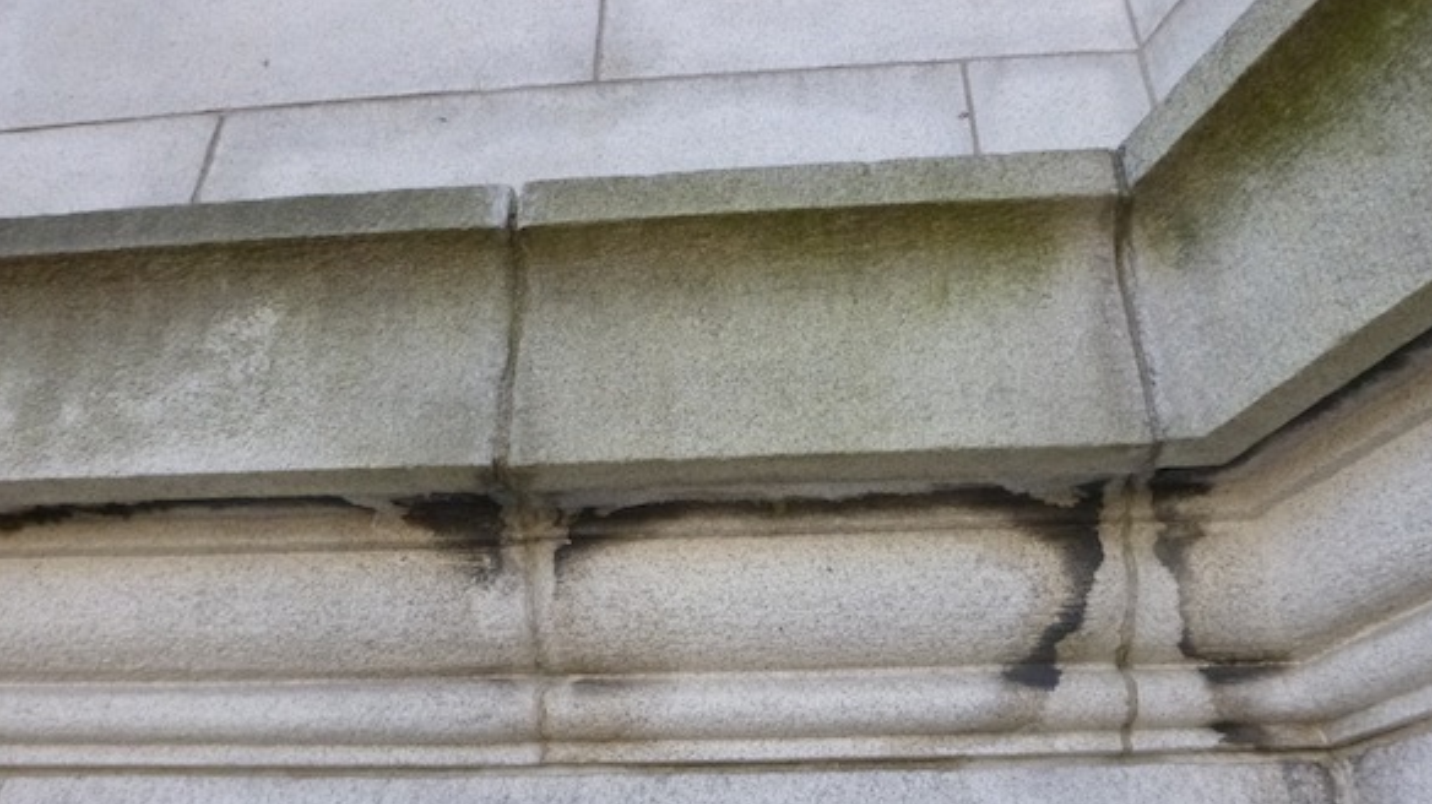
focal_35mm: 28
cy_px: 547
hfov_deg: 67.9
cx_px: 714
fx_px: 1063
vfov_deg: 40.8
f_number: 3.9
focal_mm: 4.5
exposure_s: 1/320
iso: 400
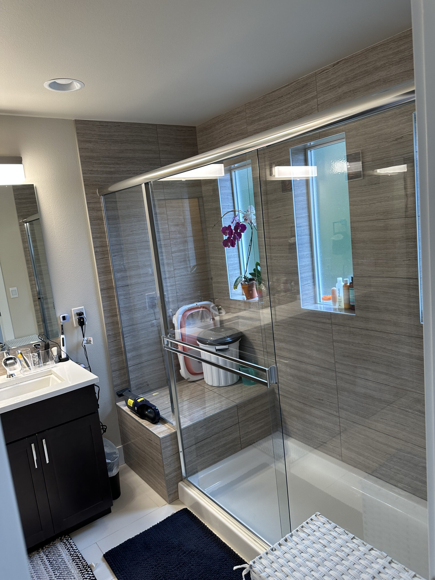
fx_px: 402
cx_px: 218
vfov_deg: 71.6
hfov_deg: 56.8
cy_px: 290
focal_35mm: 24
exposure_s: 1/60
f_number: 1.78
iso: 125
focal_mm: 6.86
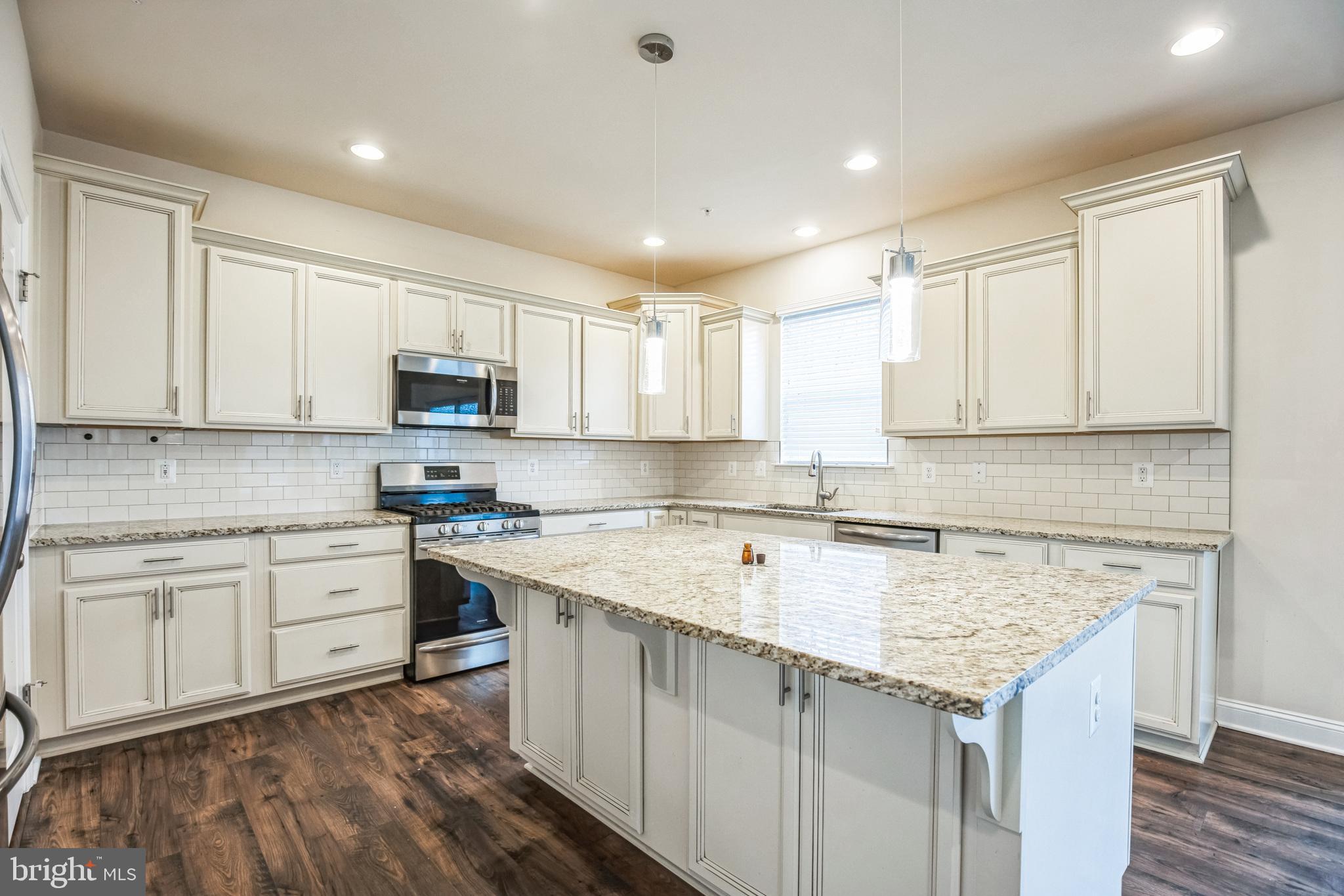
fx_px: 597
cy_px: 448
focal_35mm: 16
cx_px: 672
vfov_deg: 73.7
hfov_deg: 96.7
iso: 800
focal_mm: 16
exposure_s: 1/50
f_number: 5.6
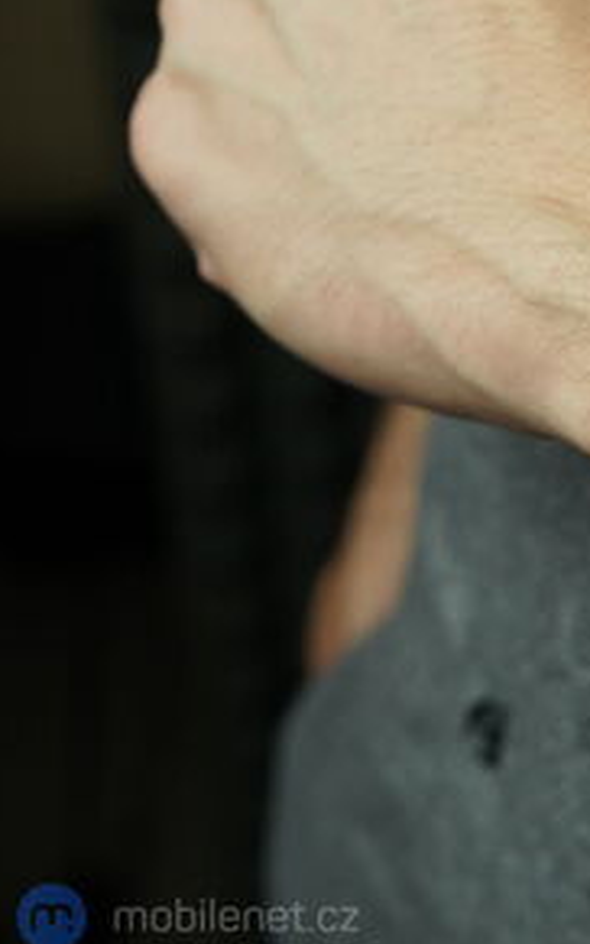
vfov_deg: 20.9
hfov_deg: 12.3
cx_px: 985
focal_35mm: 99
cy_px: 316
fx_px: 2546
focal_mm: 46
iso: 1250
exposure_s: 1/320
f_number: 6.3
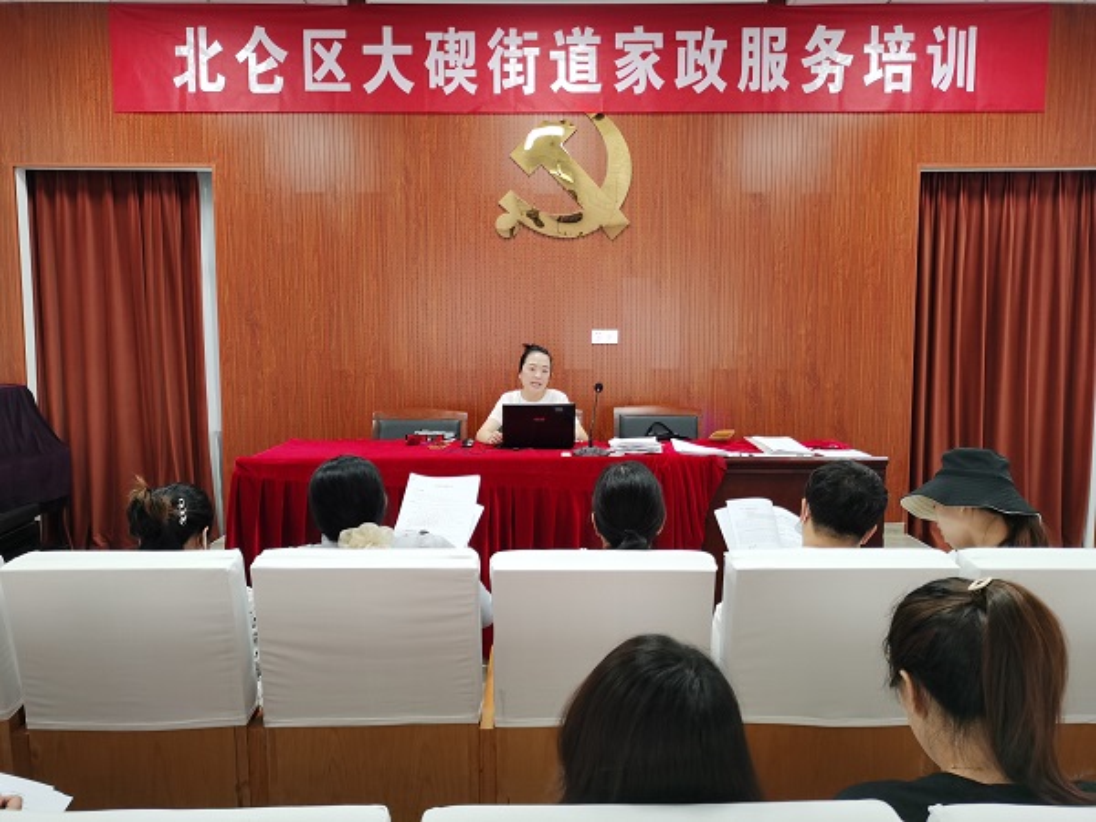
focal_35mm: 27
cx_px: 548
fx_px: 855
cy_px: 411
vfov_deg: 51.4
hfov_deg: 65.3
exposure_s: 1/100
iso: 200
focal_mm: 5.58
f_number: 1.8
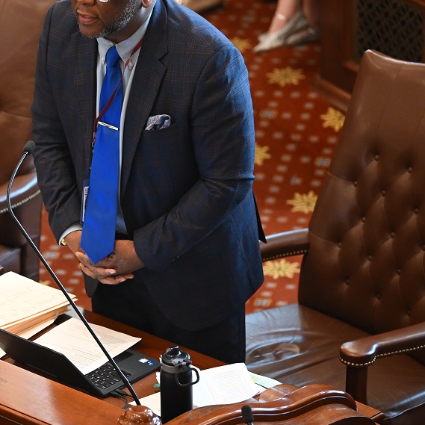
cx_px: -10
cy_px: 208
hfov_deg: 7.2
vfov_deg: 7.2
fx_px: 3361
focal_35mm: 242
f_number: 3.2
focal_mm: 135
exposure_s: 1/200
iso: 3200
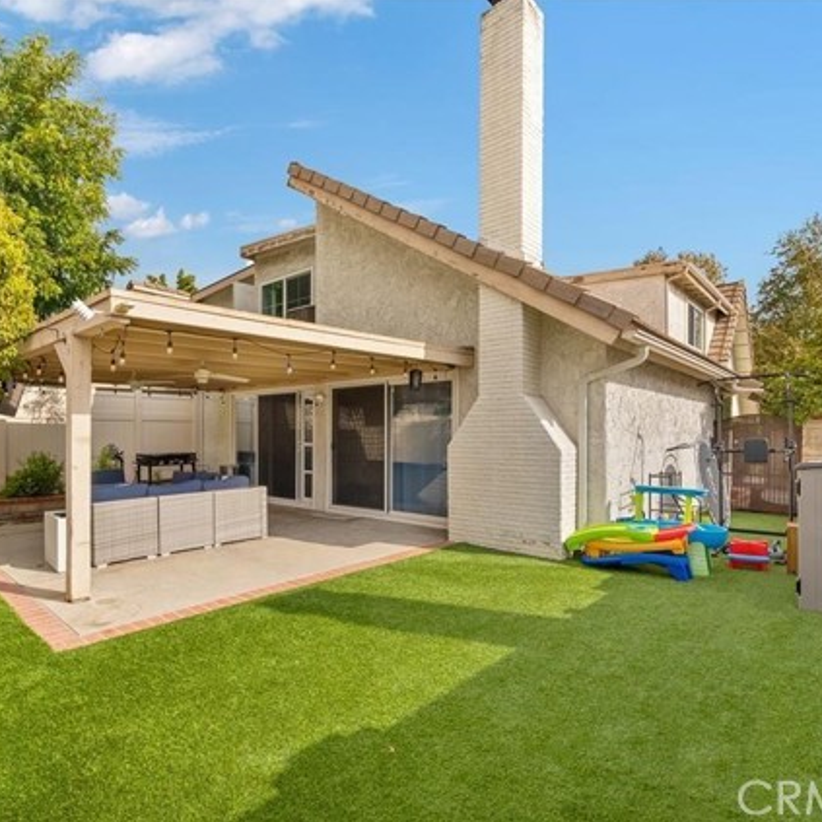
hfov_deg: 79.8
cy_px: 411
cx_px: 328
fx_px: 484
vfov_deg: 80.7
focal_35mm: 18
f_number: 11
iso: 100
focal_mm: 14
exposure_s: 1/100
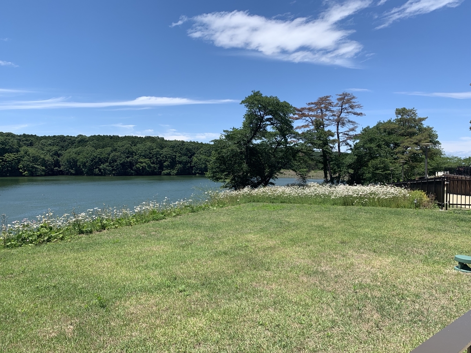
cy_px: 176
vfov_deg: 53.1
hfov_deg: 67.3
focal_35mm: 26
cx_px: 236
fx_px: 354
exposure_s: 1/2160
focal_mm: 4.25
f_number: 1.8
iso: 25
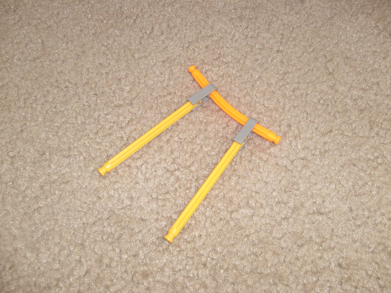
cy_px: 146
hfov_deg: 52.6
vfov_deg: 40.7
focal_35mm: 35
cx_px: 196
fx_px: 395
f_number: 2.8
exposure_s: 1/45
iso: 100
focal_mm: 5.8
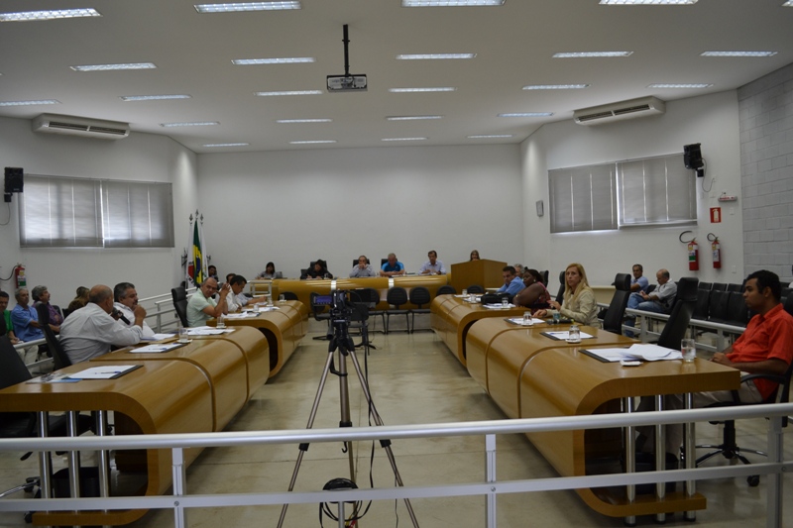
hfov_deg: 67.4
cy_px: 264
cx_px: 396
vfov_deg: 47.9
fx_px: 595
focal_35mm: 27
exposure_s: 1/60
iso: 400
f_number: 3.5
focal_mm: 18
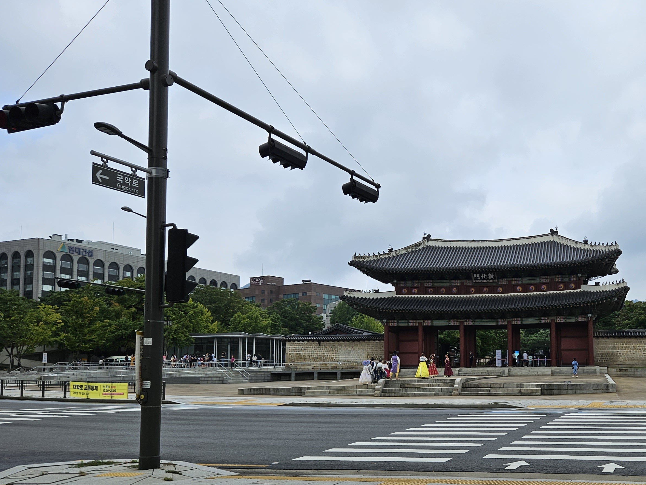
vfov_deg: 36.5
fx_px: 728
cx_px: 462
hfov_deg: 46.6
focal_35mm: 39
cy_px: 318
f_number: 1.8
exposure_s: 1/2116
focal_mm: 5.4
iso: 25
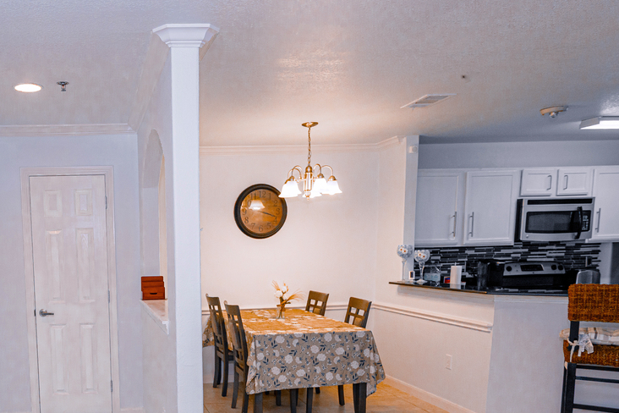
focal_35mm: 31
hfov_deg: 56.2
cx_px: 129
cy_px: 325
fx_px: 533
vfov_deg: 40.7
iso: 250
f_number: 4
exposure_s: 1/100
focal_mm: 14
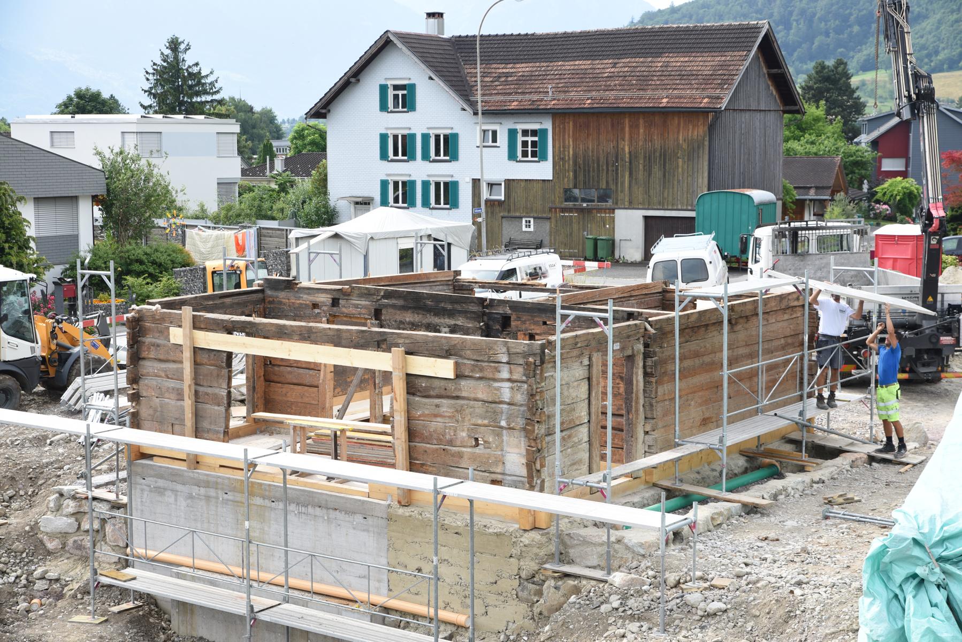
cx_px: 481
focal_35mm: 58
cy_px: 321
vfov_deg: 23.4
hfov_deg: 34.5
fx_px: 1550
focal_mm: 58
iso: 200
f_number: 8
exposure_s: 1/250
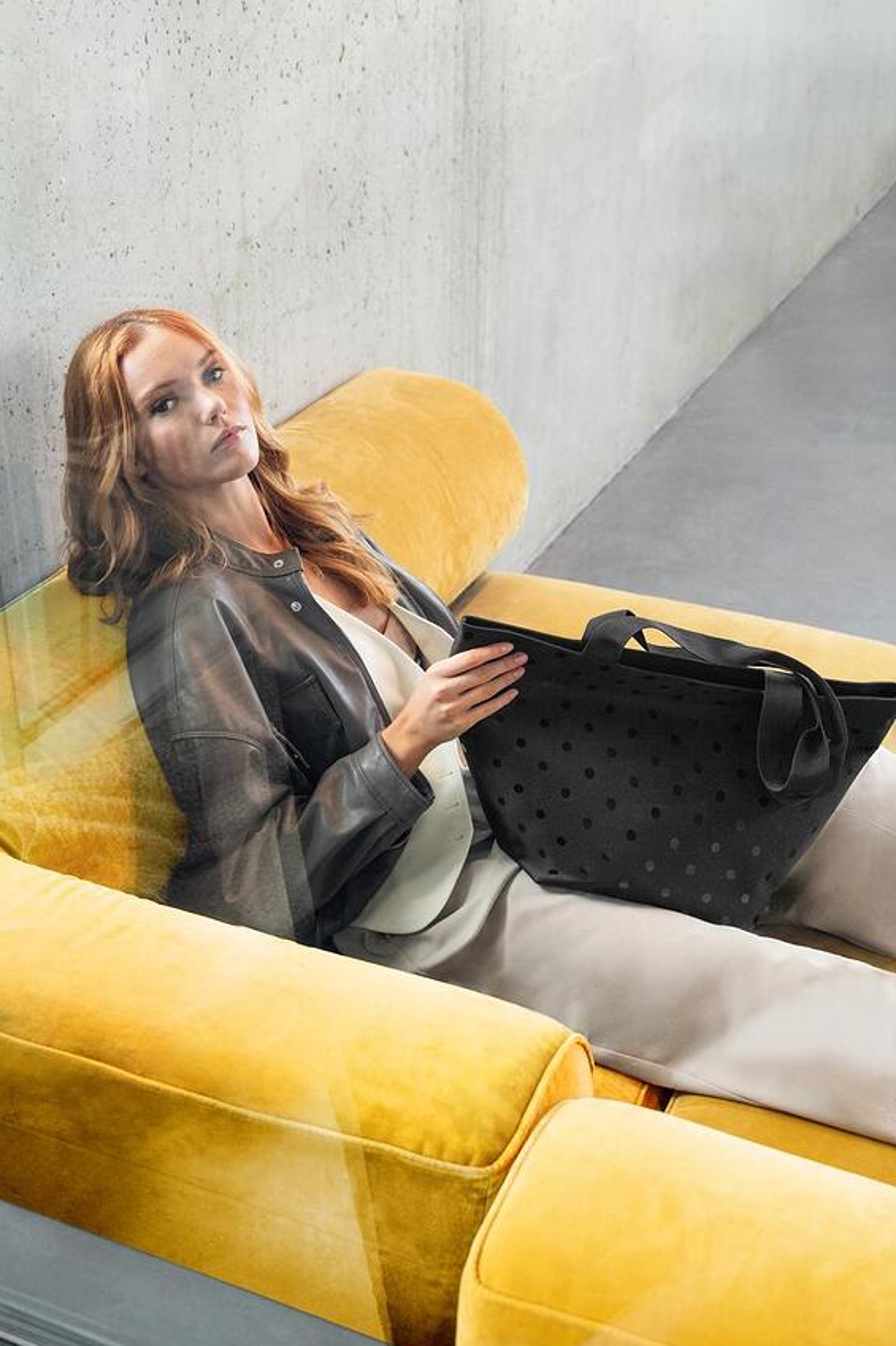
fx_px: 1718
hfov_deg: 29.2
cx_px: 439
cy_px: 680
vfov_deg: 42.8
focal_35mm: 46
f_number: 5
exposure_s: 1/200
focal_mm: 45
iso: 1600
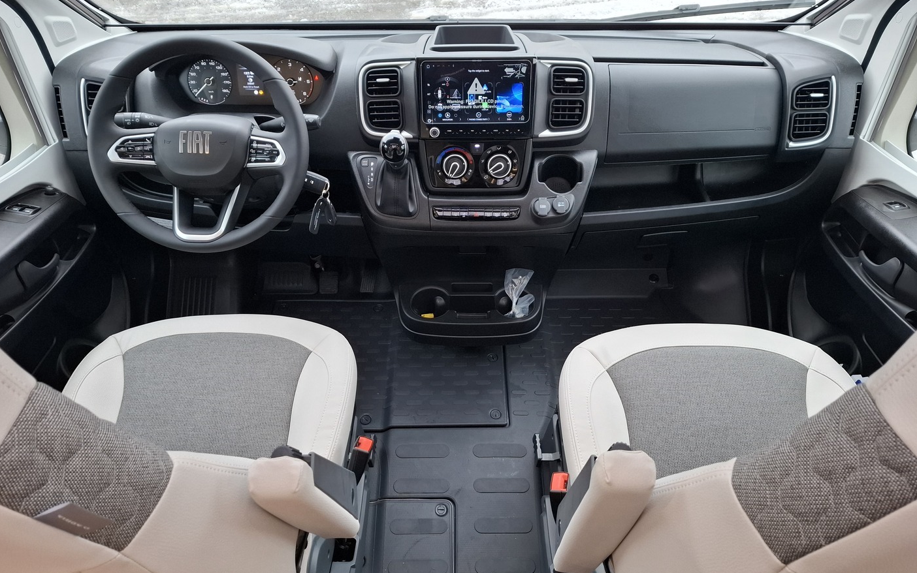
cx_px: 450
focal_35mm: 25
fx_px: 625
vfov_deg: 49.3
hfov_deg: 72.5
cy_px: 286
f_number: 1.8
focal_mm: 5.54
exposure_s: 1/100
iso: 100
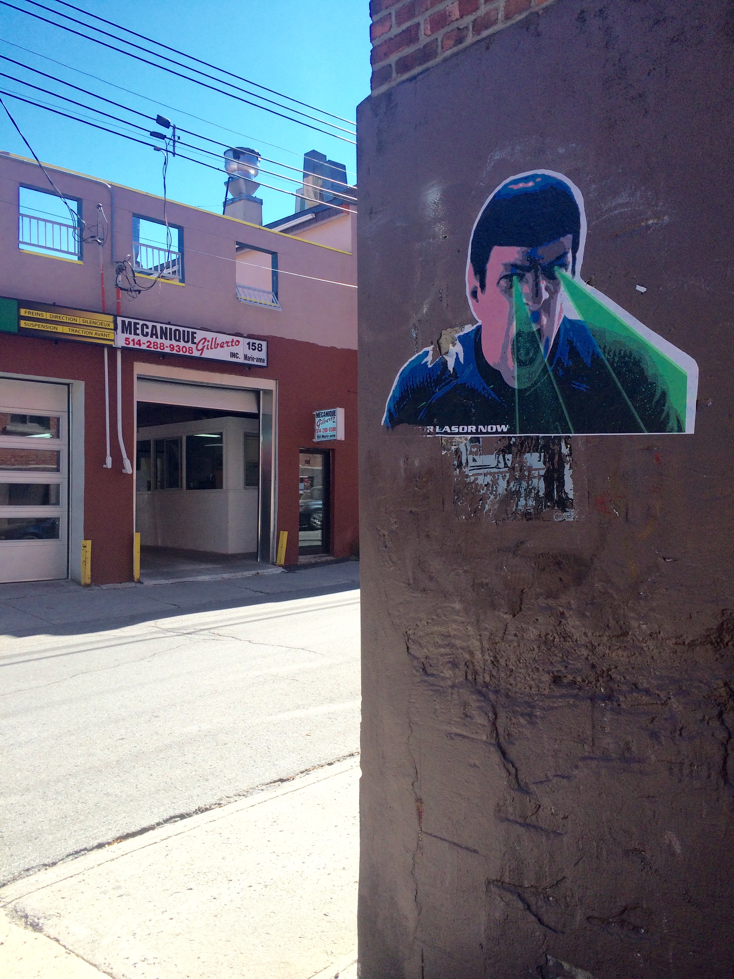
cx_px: 367
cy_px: 490
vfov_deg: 61.7
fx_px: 820
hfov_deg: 48.2
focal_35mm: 29
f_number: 2.2
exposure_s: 1/933
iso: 32
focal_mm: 4.15
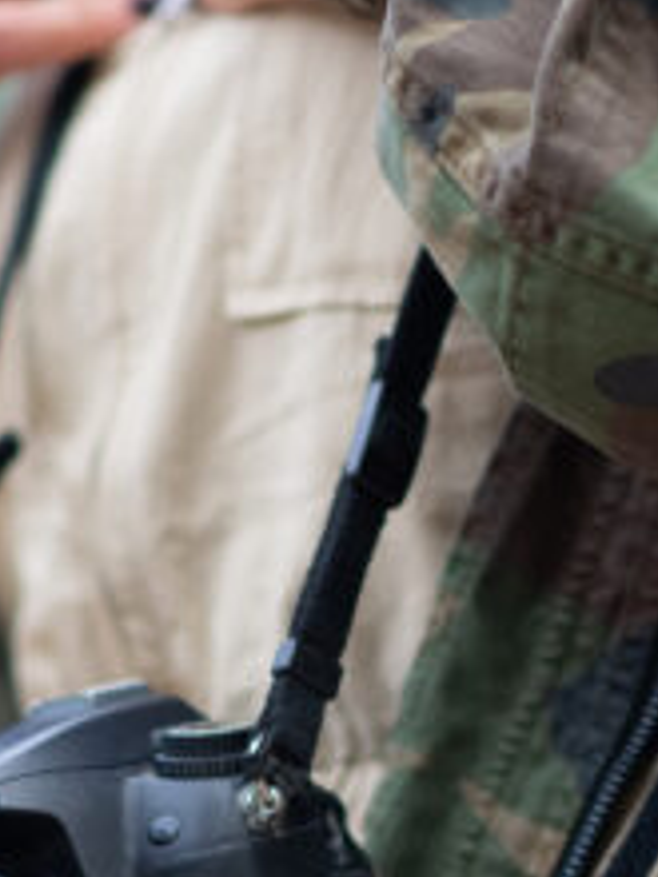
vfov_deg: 7.6
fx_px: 6564
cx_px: 387
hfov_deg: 5.7
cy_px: 883
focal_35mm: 259
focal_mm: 85
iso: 500
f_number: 2
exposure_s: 1/1250
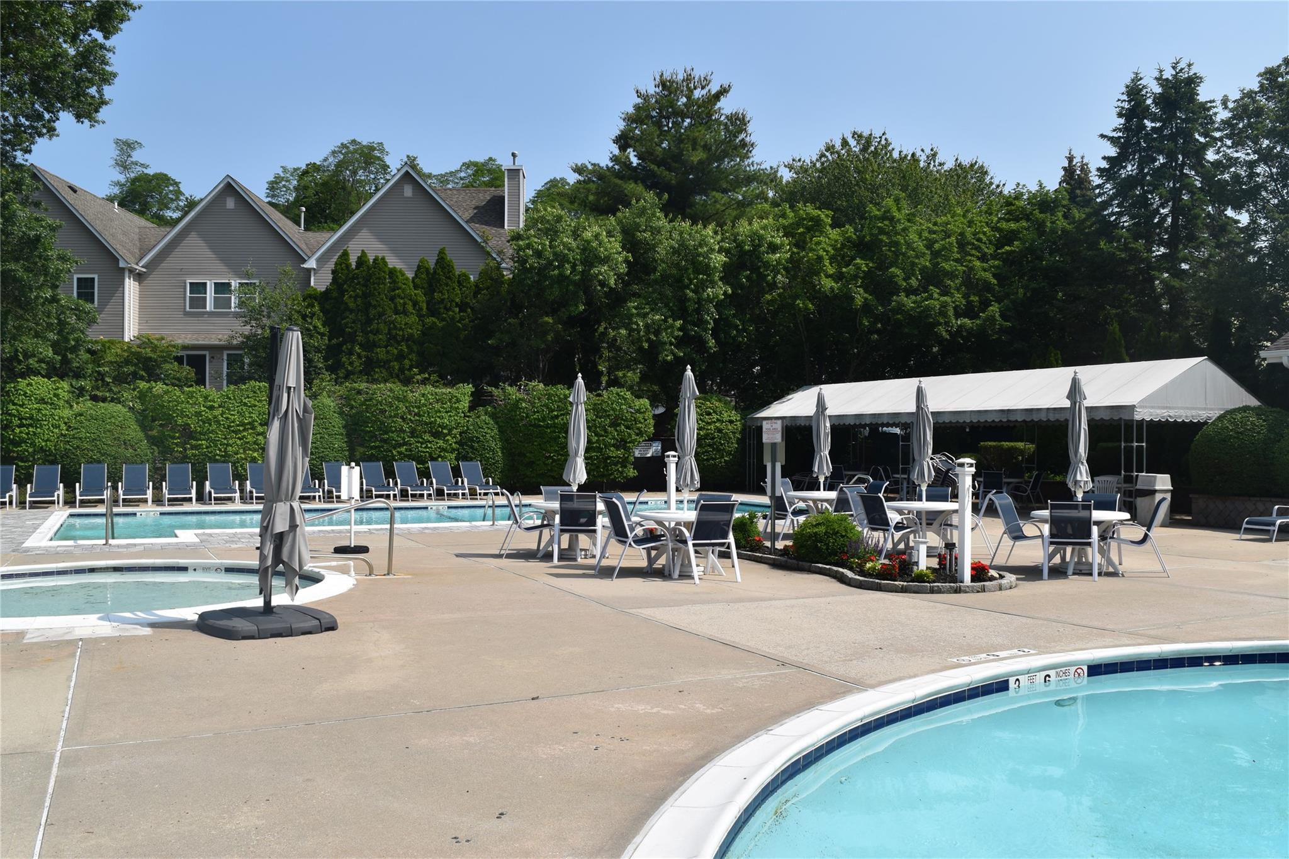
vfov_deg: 43.6
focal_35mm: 30
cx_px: 644
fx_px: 1074
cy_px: 430
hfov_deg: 61.9
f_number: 11
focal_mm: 20
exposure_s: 1/200
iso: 100
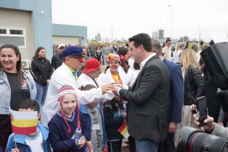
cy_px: 76
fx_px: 200
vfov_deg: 41.7
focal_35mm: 32
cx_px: 114
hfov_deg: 59.5
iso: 51200
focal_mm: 21
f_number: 25
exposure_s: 1/4000
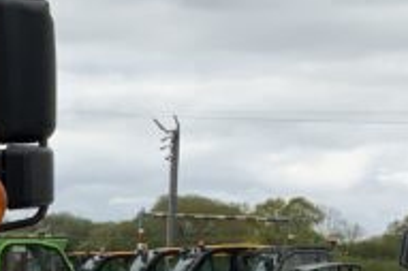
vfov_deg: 8.3
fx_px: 1834
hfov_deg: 11.6
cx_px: -370
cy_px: 393
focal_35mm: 162
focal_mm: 3
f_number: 1.8
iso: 16
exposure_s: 1/1412
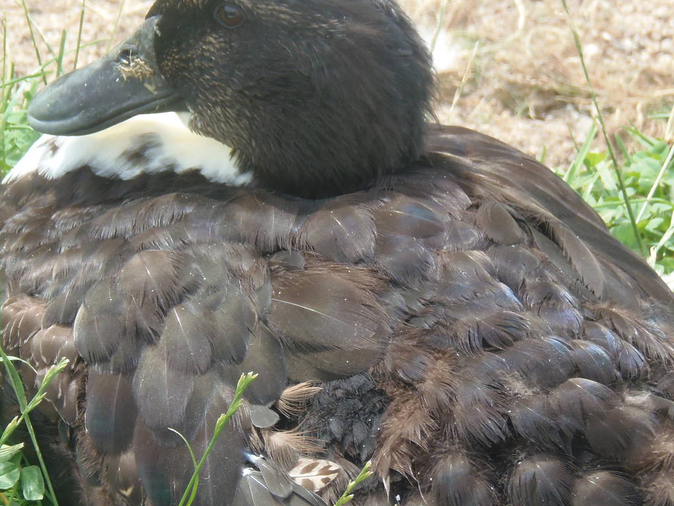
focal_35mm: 289
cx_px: 386
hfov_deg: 6.9
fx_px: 5626
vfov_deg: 5.1
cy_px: 311
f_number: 4.9
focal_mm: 34
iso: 64
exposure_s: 1/80
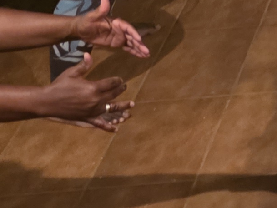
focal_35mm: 151
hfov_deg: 11.0
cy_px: 28
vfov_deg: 9.8
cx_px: 675
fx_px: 1209
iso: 1250
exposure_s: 1/30
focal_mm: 6.3
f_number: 1.7
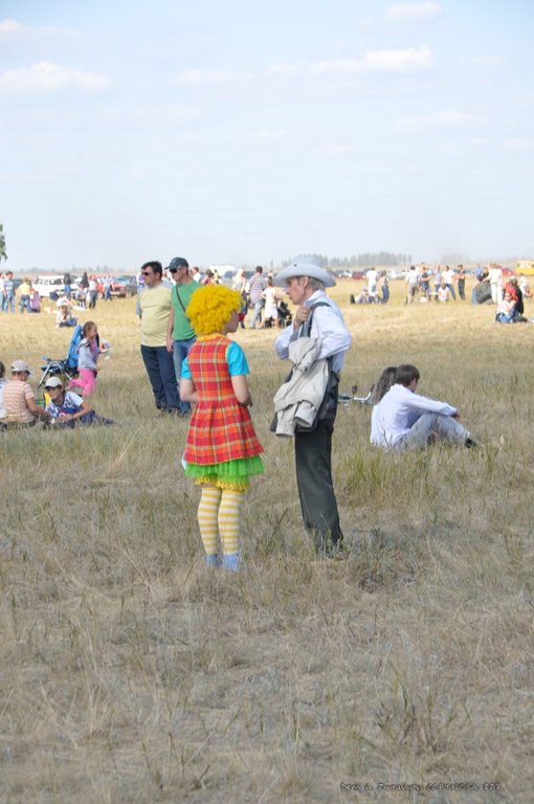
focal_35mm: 129
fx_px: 2878
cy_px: 402
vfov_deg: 15.9
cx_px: 267
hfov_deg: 10.6
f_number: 8
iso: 200
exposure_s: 1/100
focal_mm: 86
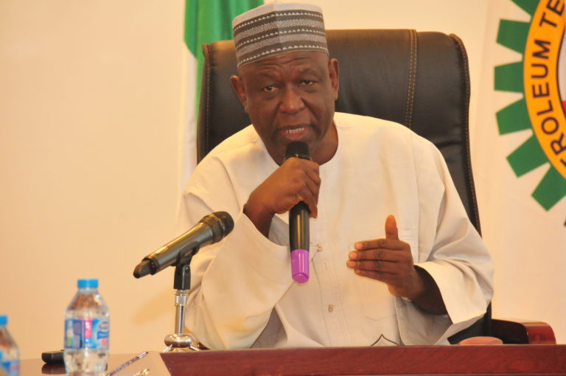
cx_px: 283
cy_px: 188
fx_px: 7066
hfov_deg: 4.6
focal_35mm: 450
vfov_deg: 3.0
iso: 2000
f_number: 9
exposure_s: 1/60
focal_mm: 300
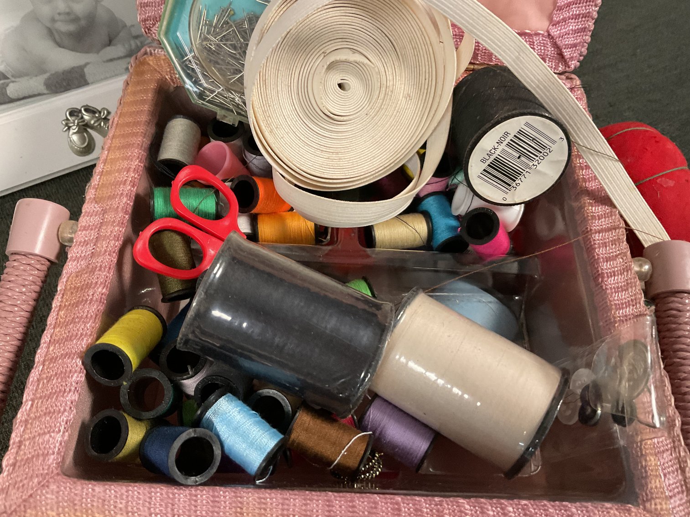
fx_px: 578
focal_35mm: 29
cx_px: 345
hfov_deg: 61.7
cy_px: 258
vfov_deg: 48.2
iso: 250
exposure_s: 1/60
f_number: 1.8
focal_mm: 3
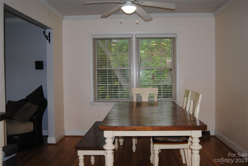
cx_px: 124
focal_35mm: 33
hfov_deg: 57.2
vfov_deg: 40.1
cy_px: 83
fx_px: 228
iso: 200
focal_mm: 22
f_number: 3.5
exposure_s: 1/60
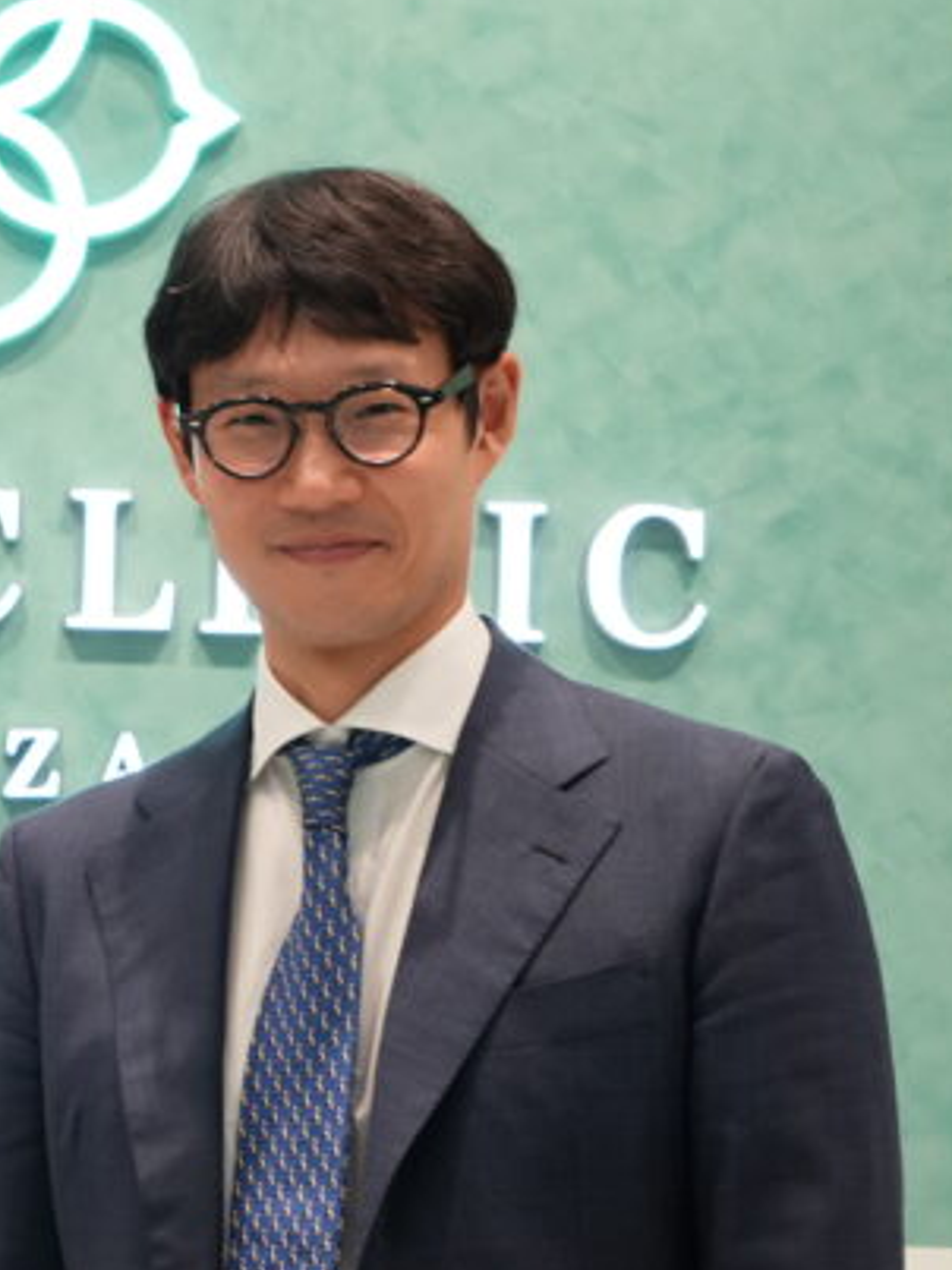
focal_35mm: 110
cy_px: 799
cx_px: 38
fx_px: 4036
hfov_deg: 13.3
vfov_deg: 17.9
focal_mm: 30
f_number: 5
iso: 500
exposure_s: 1/100
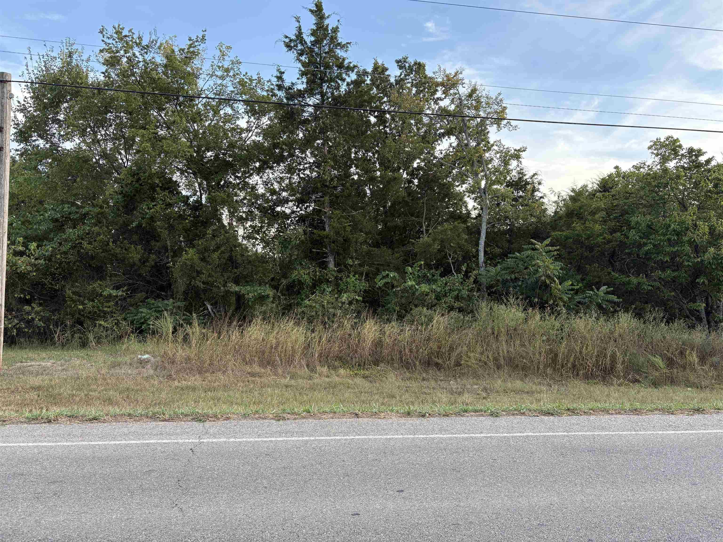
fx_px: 543
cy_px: 271
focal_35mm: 26
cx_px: 362
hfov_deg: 67.3
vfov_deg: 53.1
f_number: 1.6
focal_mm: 5.96
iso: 80
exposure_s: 1/229
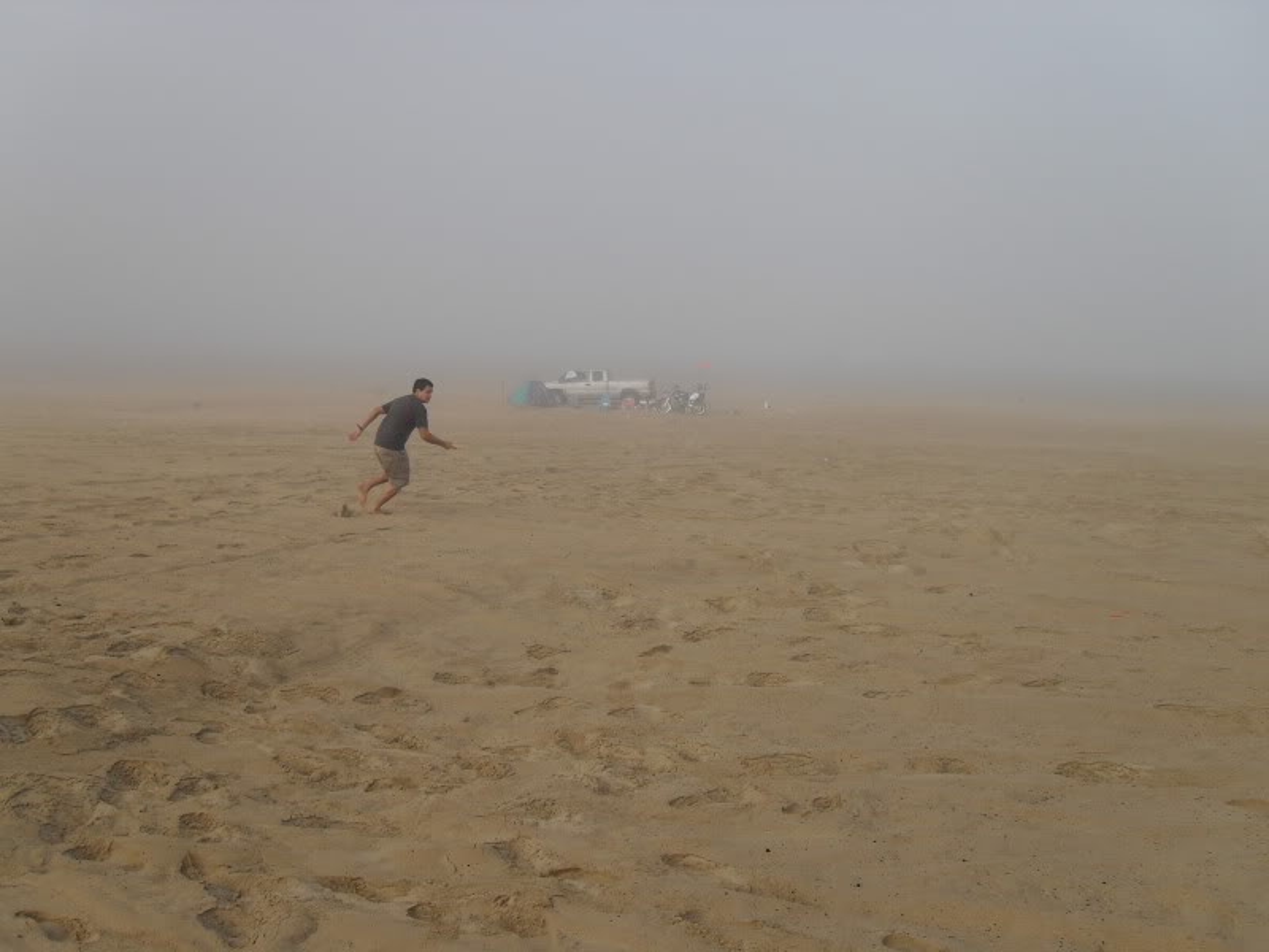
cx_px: 634
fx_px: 1466
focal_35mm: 40
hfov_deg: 46.8
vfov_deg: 36.0
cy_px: 476
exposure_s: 1/125
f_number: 10
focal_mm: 7
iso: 100
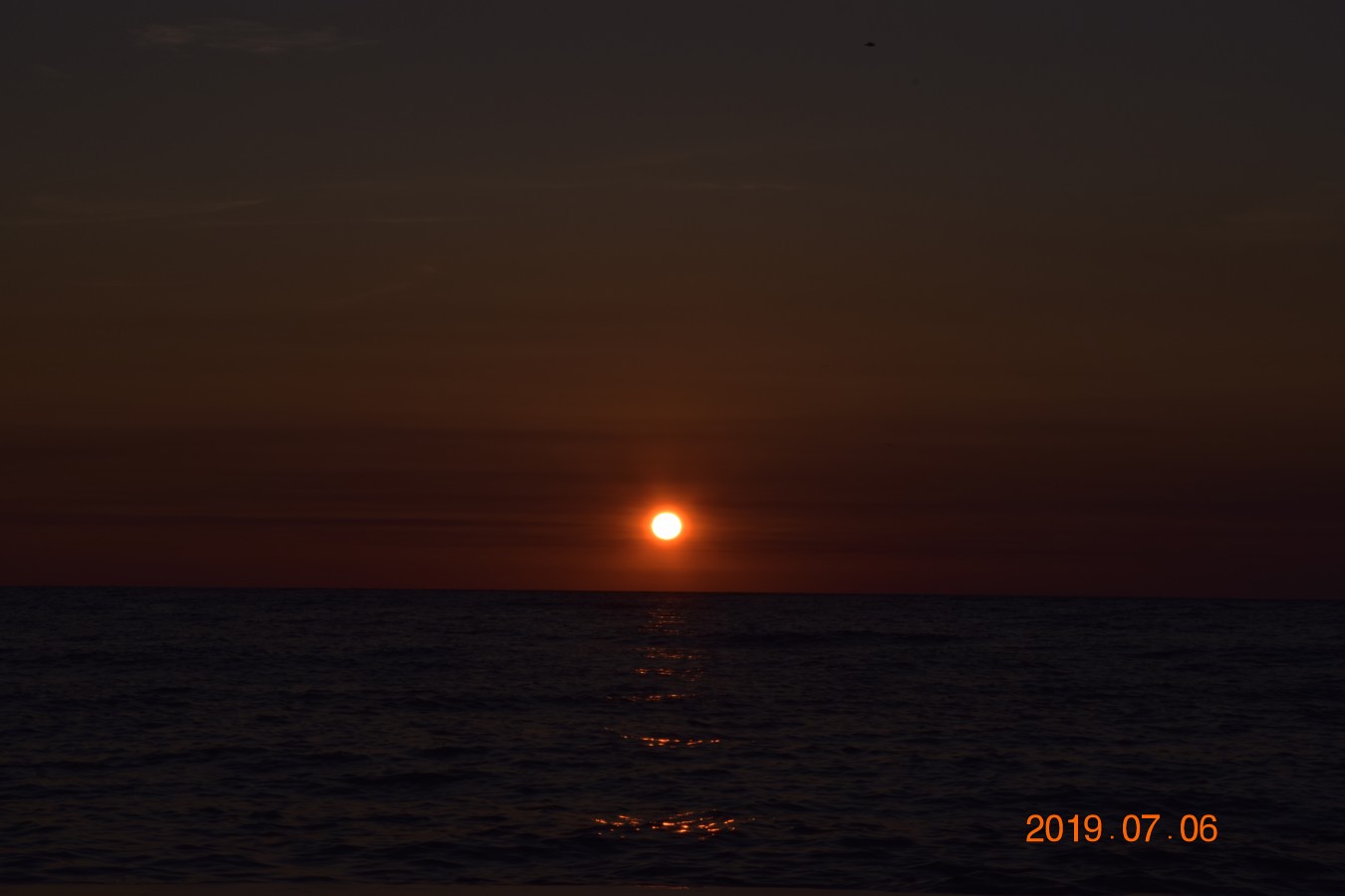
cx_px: 672
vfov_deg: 16.6
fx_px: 3082
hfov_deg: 24.6
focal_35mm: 82
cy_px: 448
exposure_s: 1/200
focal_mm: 55
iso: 100
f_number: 22
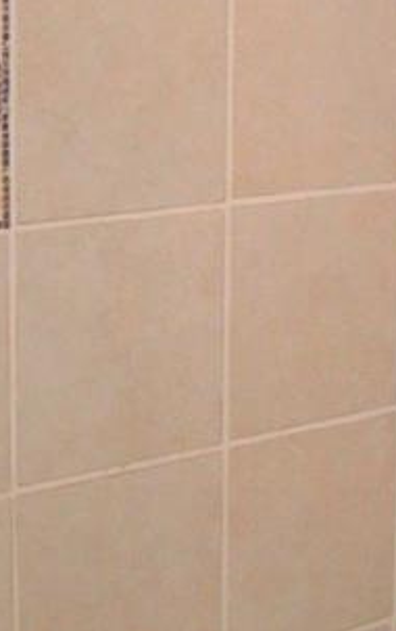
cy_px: 117
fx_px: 1757
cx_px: 325
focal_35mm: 102
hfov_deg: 12.8
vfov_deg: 20.1
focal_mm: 5.8
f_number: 2.8
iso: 200
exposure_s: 1/40
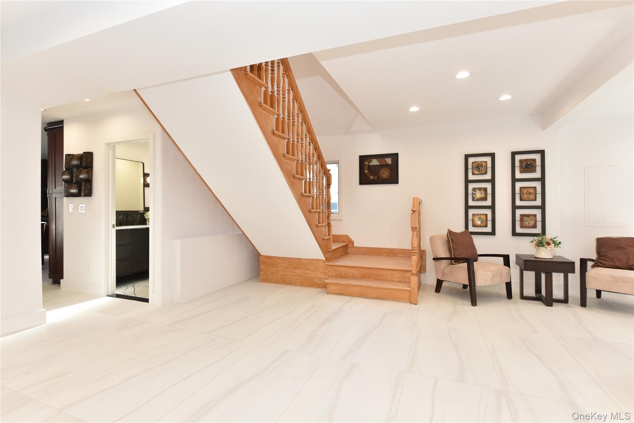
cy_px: 212
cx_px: 317
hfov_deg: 90.0
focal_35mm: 18
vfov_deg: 67.4
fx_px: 317
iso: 1250
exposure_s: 1/60
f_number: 9
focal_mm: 18
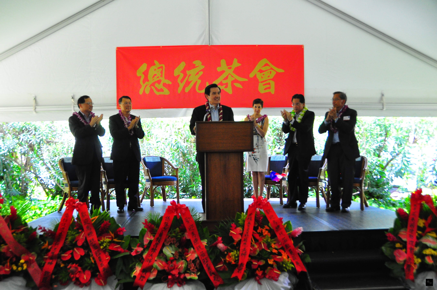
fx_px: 364
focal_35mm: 30
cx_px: 218
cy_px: 145
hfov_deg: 62.0
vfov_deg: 43.5
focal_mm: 20
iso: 1600
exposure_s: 1/200
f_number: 3.5
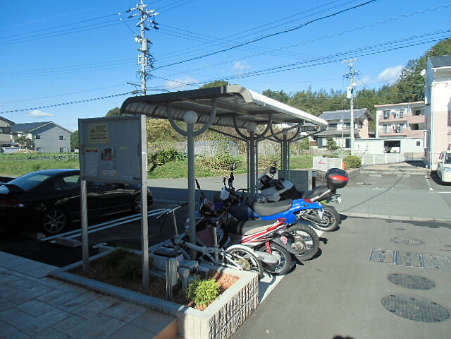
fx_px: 313
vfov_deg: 56.8
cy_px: 170
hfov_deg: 71.6
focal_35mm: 24
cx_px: 226
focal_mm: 4.24
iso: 64
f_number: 3
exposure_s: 1/640
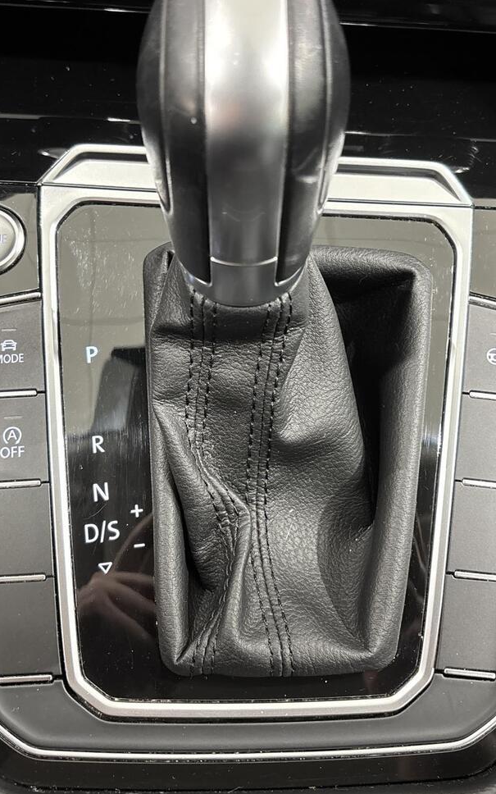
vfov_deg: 48.2
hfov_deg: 31.2
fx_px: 887
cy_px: 363
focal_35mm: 41
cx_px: 247
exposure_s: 1/33
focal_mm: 5.96
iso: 400
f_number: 1.6
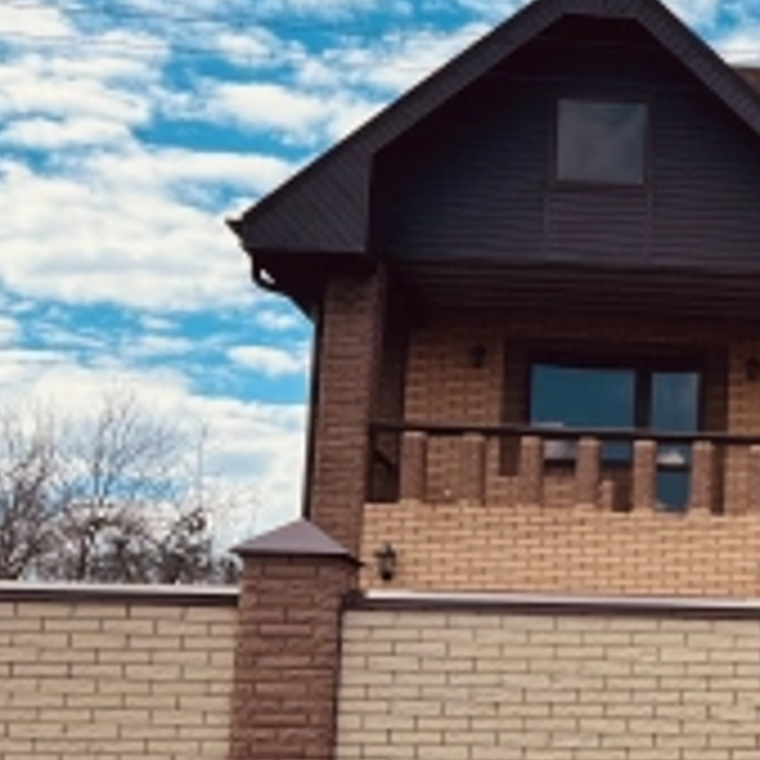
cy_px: 544
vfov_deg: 20.3
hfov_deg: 18.5
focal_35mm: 85
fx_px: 2111
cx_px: 1070
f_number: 1.6
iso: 50
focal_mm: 5.1
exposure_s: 1/4854
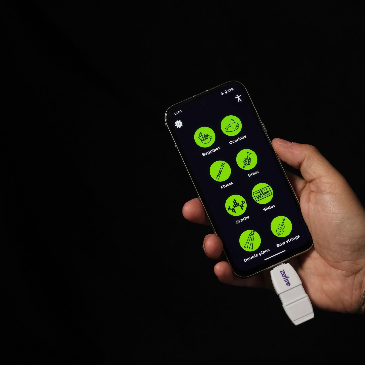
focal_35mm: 68
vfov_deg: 25.4
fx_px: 811
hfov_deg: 25.3
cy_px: 183
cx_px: 225
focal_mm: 35
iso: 1600
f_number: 16
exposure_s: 1/60
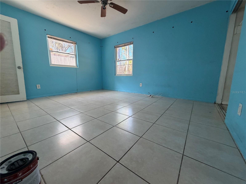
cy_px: 92
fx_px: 99
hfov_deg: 102.1
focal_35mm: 14
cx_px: 123
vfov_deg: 85.7
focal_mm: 2.22
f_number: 2.2
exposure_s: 1/121
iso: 250
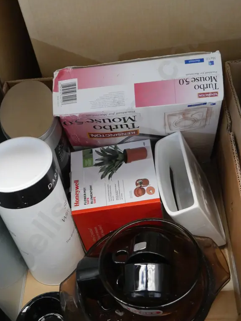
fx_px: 445
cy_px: 177
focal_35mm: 48
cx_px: 88
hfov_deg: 30.2
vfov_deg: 39.6
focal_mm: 18
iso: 3200
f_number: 4
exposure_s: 1/40
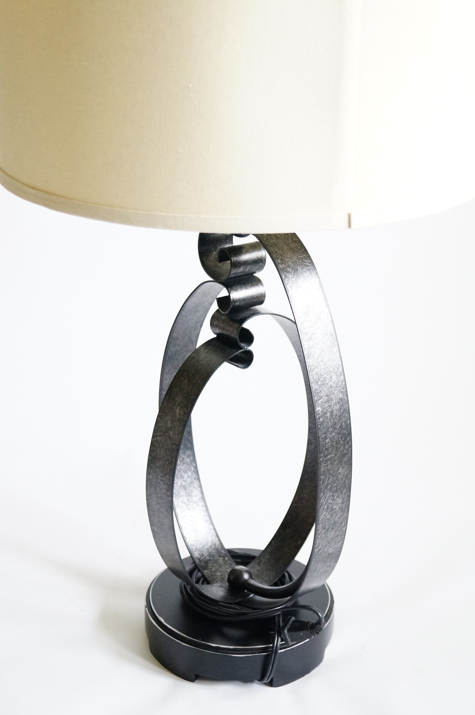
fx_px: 1191
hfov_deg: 22.5
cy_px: 358
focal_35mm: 60
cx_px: 238
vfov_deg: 33.4
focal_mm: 40
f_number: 5
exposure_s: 1/80
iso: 2500
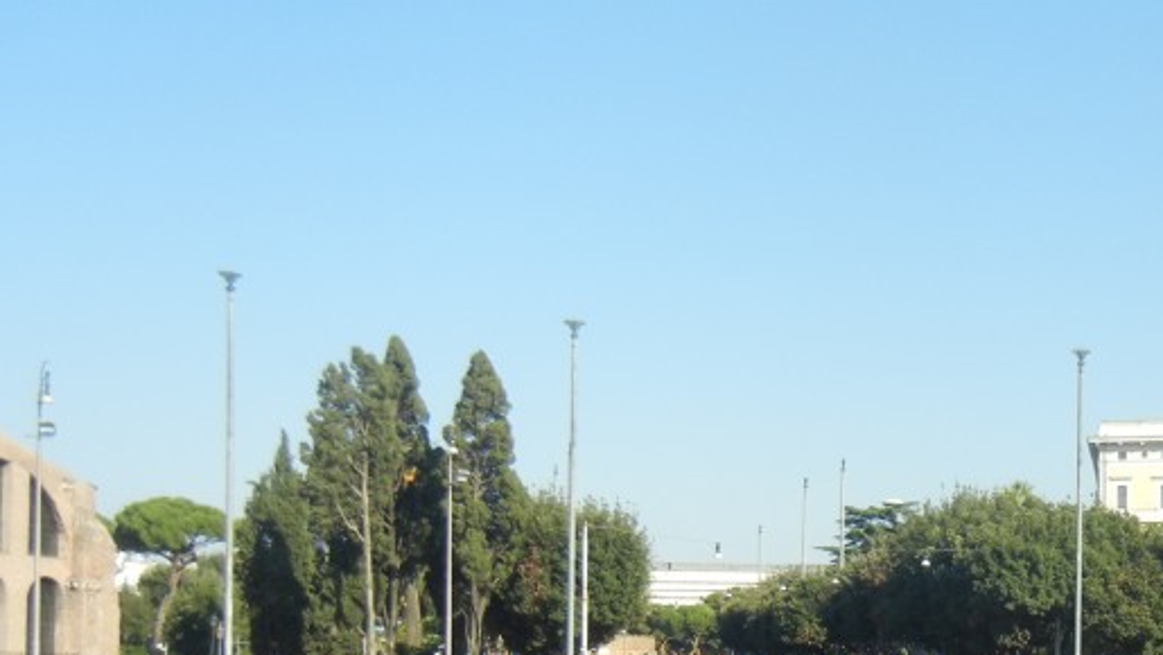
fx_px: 2005
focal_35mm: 65
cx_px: 1030
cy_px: 687
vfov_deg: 18.0
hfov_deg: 31.0
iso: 160
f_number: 7
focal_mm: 5.4
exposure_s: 1/208
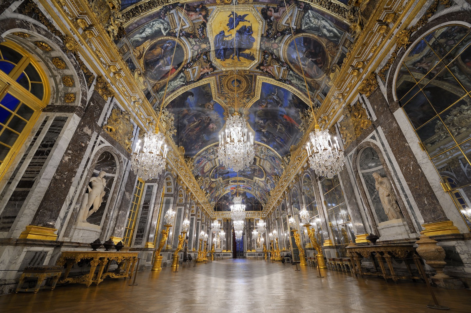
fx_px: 183
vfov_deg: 81.1
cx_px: 236
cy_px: 156
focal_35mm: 14
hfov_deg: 104.3
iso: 200
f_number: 6.3
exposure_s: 5
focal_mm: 14
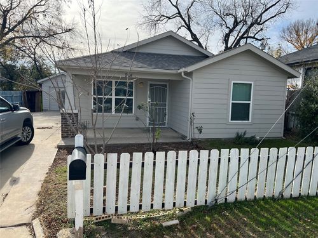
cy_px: 119
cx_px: 159
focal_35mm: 26
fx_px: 239
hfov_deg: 67.3
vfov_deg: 53.1
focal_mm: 5.7
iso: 50
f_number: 1.5
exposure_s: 1/3077
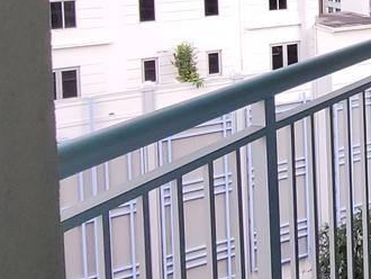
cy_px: -25
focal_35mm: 63
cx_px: 469
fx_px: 676
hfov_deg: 26.5
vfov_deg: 22.1
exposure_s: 1/120
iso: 50
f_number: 2.2
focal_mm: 1.74
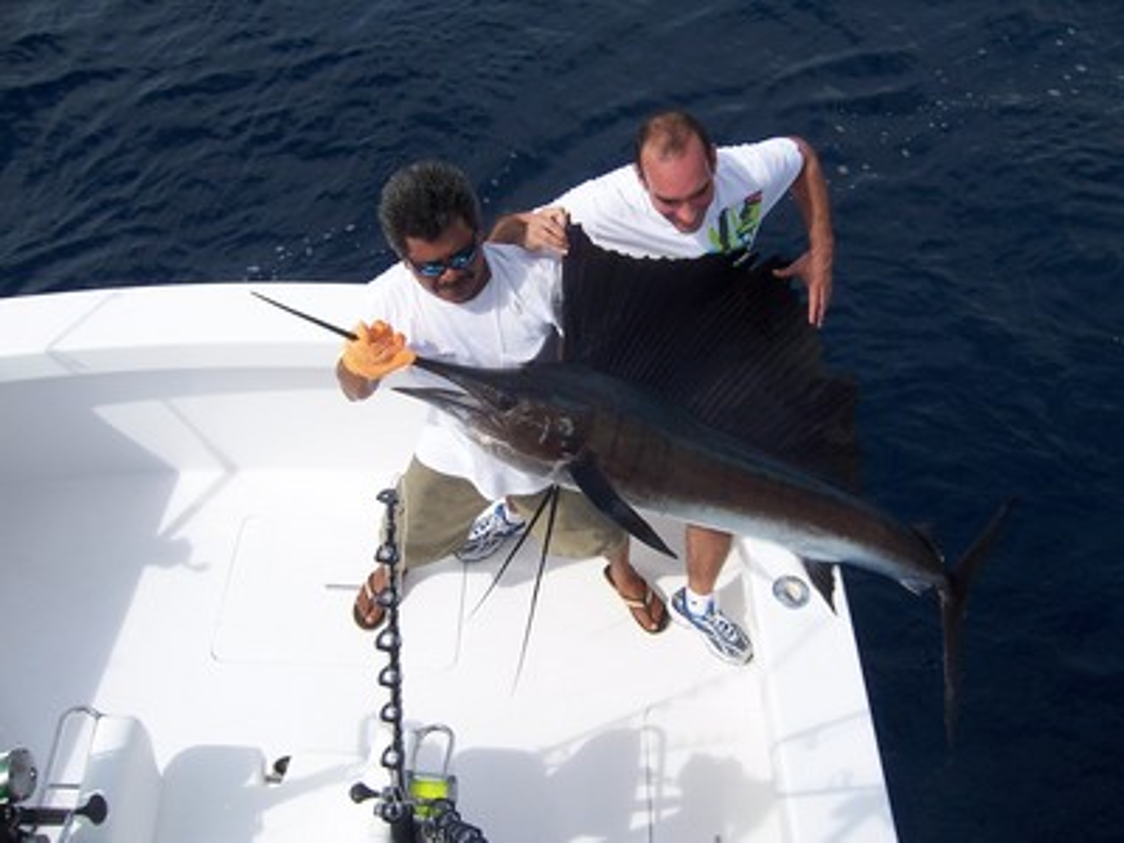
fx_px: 1072
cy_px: 422
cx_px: 562
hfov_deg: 55.4
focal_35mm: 33
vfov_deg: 42.9
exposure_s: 1/1000
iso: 80
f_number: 4
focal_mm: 5.5
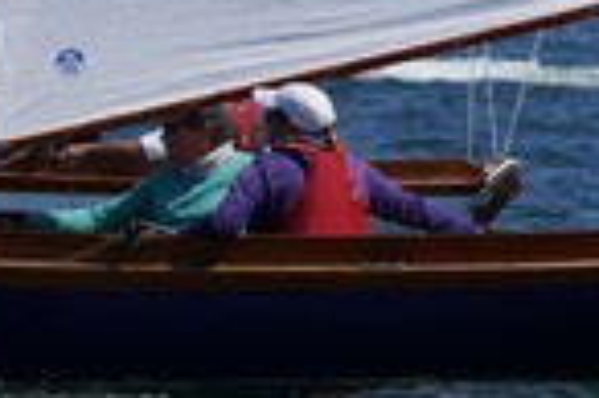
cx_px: -57
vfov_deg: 1.1
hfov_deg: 1.7
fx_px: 20509
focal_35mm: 1234
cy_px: -248
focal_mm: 150
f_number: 5
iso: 100
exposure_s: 1/1250
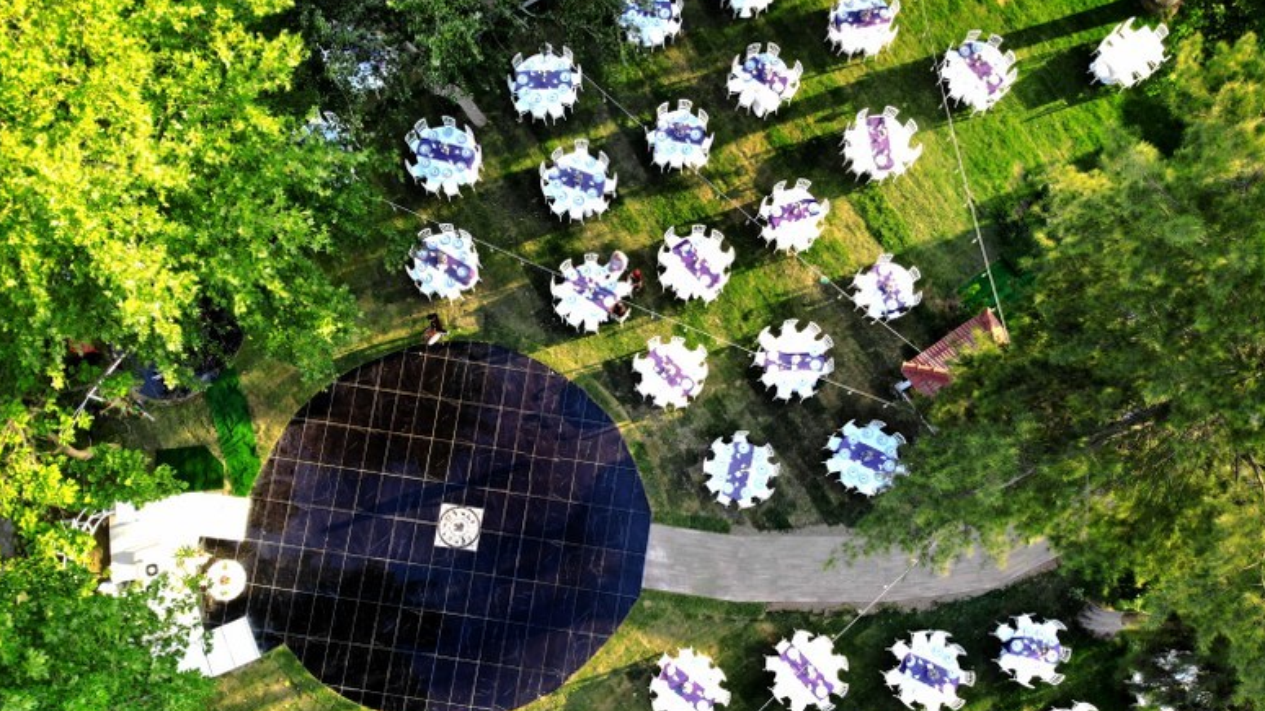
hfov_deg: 69.8
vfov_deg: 42.4
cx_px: 619
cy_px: 463
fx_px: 906
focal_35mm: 27
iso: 100
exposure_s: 1/109
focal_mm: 4.5
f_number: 2.8
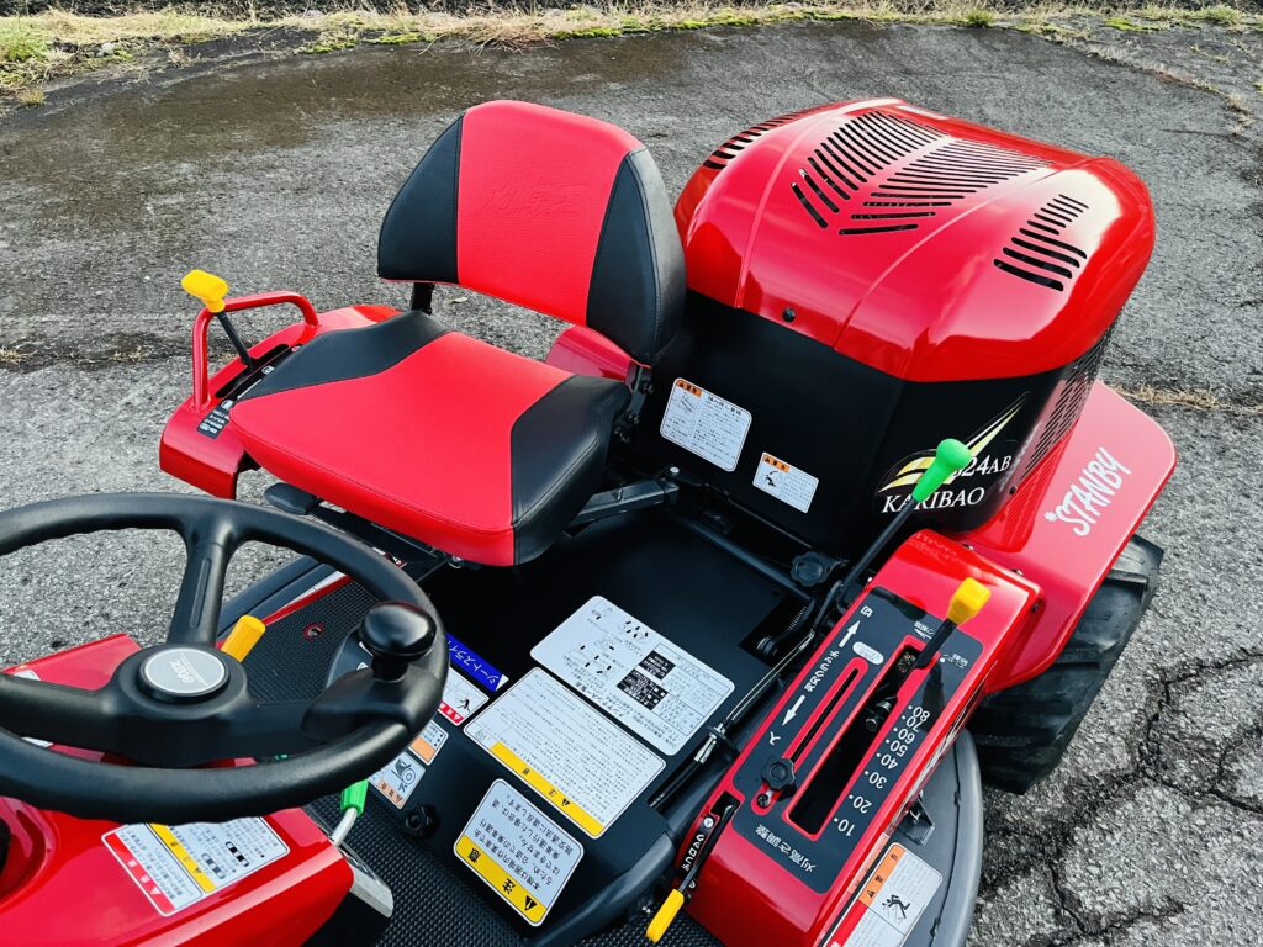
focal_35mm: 26
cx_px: 632
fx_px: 949
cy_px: 474
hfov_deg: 67.3
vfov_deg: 53.1
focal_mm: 5.1
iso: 500
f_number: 1.6
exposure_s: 1/40
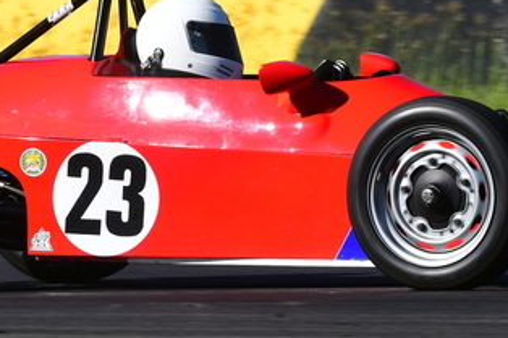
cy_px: -6
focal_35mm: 765
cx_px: 175
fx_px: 10789
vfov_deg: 1.8
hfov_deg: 2.7
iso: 500
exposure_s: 1/640
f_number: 13
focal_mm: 200
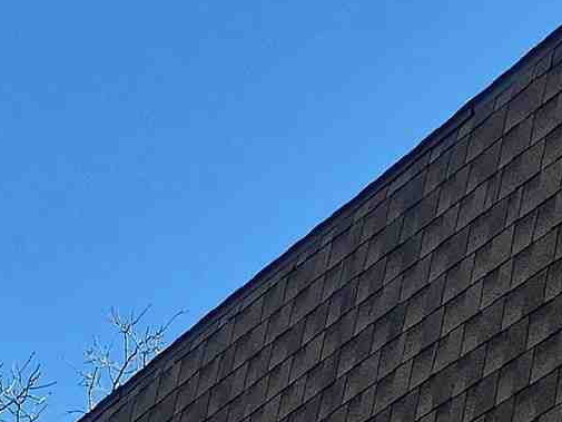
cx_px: 1365
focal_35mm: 140
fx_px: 2273
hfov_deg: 11.5
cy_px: 1090
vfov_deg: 9.2
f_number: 1.8
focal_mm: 5.4
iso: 25
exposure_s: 1/625
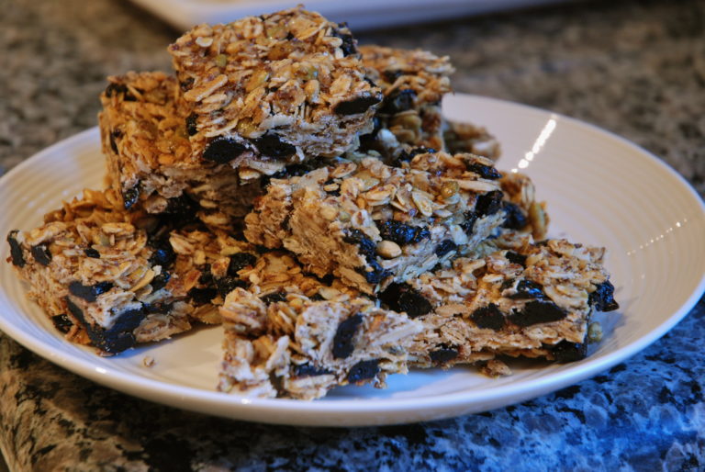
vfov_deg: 13.1
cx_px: 352
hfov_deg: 19.4
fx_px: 2059
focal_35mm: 105
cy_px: 236
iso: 400
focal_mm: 70
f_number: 4.5
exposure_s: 1/4
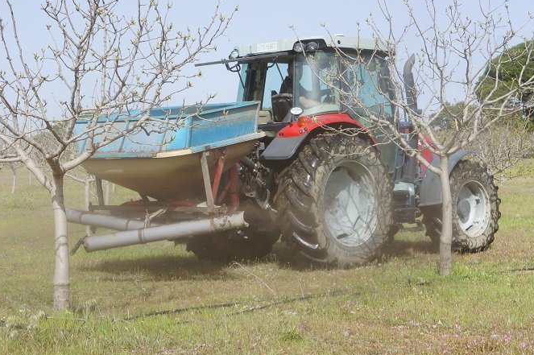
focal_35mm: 76
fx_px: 1126
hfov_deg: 26.7
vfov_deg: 17.9
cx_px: 277
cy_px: 179
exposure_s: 1/250
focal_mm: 48
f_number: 13
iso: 320
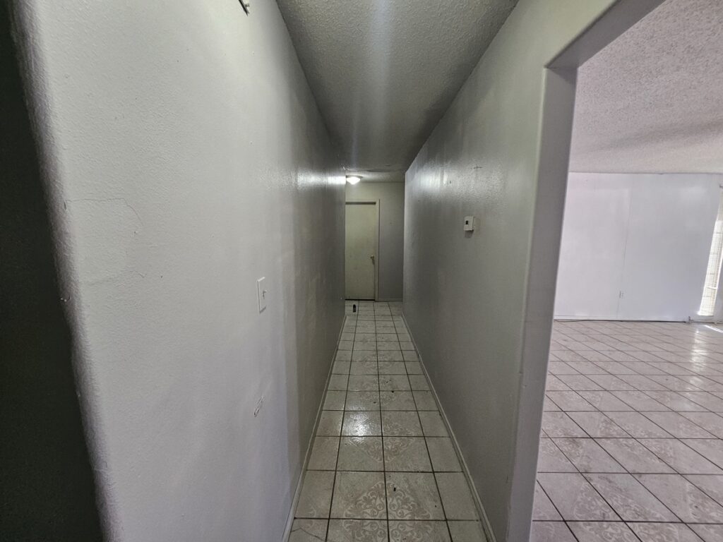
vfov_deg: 89.9
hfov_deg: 106.2
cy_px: 271
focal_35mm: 13
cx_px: 362
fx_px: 272
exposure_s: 1/60
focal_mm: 1.7
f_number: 2.2
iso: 200
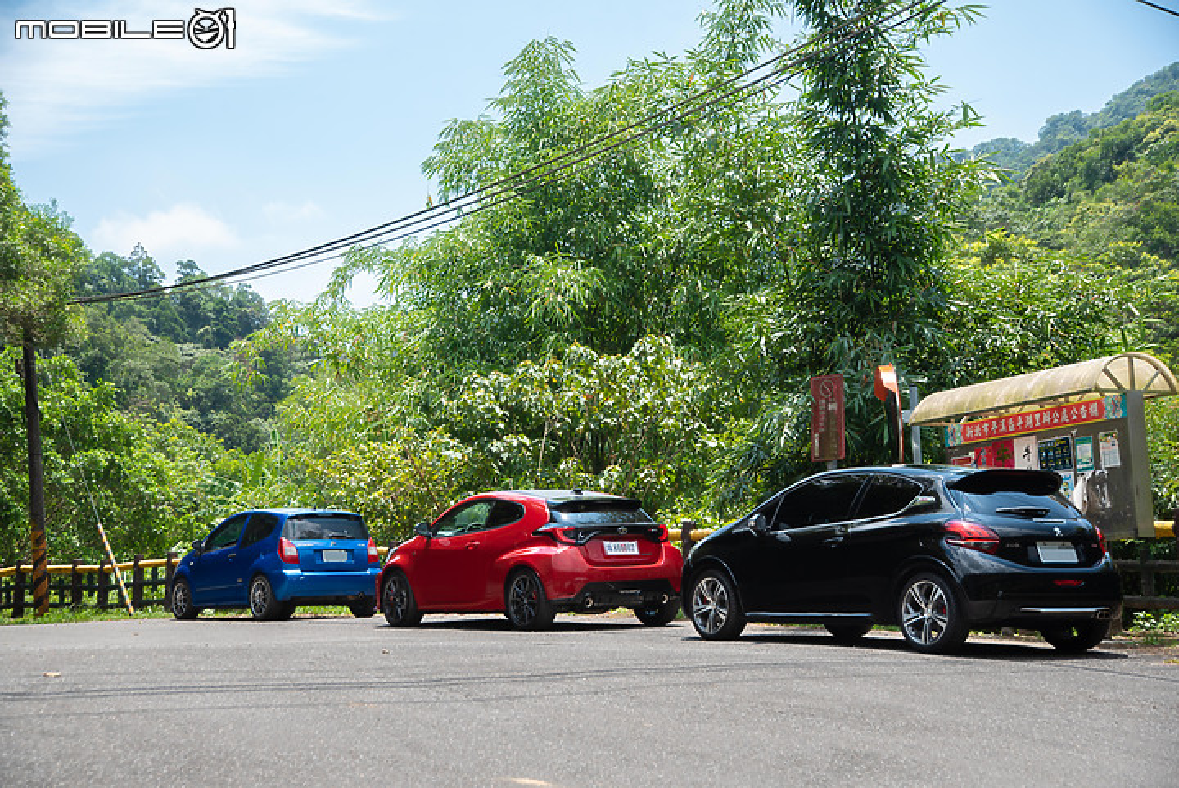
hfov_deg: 34.5
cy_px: 394
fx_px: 1901
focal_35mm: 58
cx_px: 590
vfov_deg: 23.4
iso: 100
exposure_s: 1/100
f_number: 5.6
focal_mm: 58
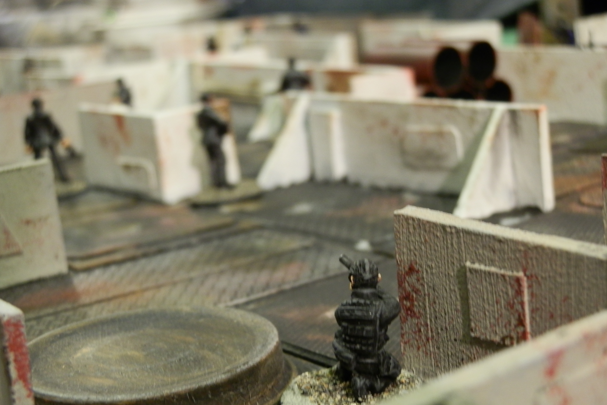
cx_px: 303
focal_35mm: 64
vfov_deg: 21.2
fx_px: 1079
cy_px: 219
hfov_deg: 31.4
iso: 200
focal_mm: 10.99
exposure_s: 1/13
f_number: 3.7
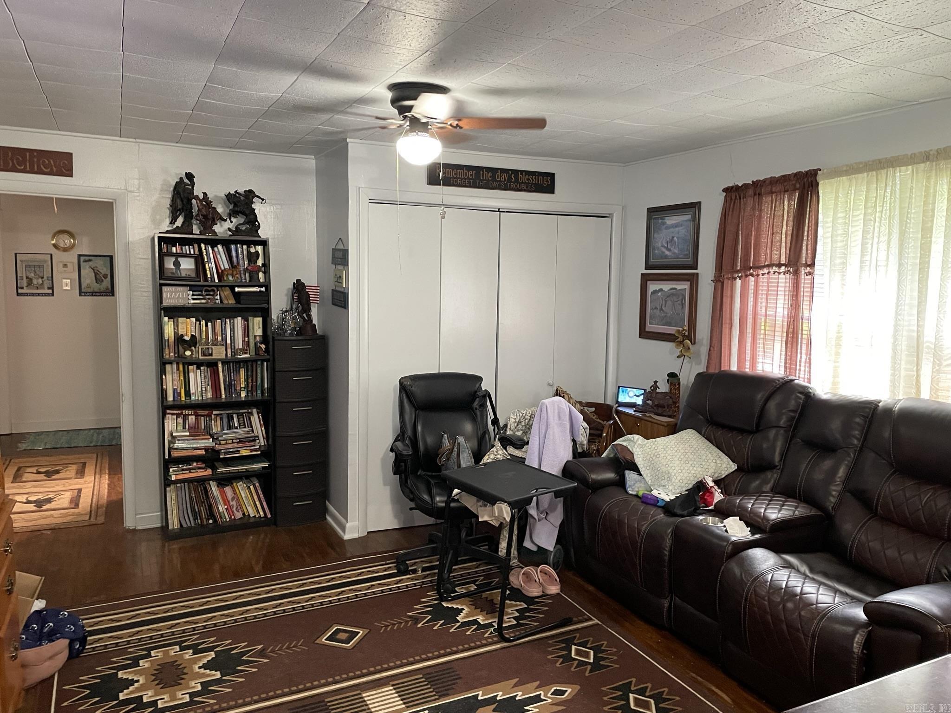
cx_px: 476
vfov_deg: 53.1
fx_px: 714
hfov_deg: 67.3
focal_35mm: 26
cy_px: 356
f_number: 1.6
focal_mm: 4.2
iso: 500
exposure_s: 1/45
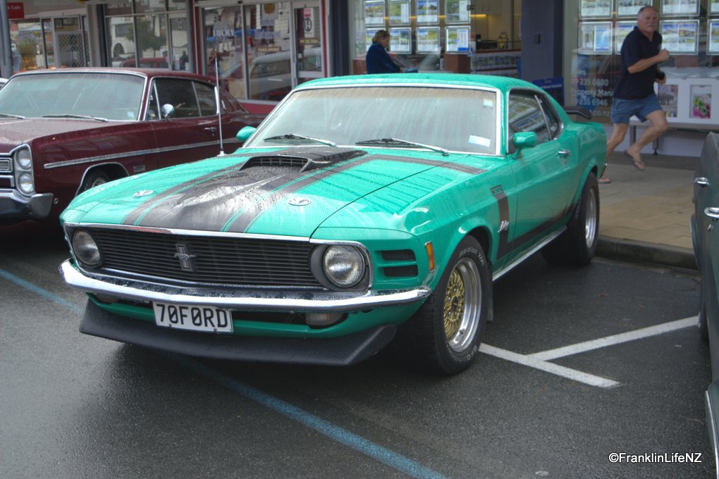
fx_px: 1019
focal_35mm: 51
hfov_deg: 38.9
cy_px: 240
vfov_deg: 26.5
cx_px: 360
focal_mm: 34
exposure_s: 1/250
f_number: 4.5
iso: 100
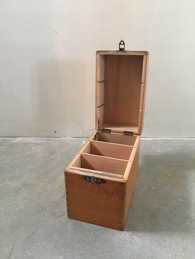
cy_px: 130
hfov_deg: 48.2
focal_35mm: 29
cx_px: 98
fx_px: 218
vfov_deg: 61.7
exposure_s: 1/20
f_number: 2.2
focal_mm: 4.15
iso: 200
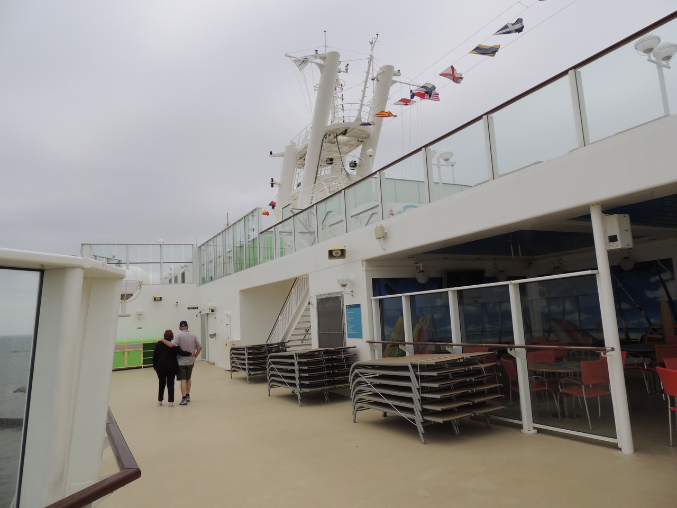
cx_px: 338
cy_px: 254
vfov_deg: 56.8
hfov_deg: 71.6
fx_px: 469
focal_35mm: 24
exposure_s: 1/1600
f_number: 3
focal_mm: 4.3
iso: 100
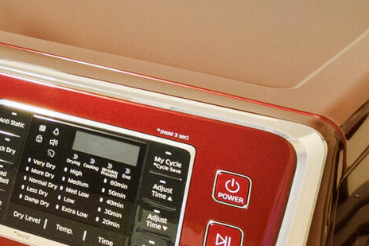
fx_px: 994
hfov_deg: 17.0
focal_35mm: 97
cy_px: -228
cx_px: -312
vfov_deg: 12.6
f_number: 8
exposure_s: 2.5
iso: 100
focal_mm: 10
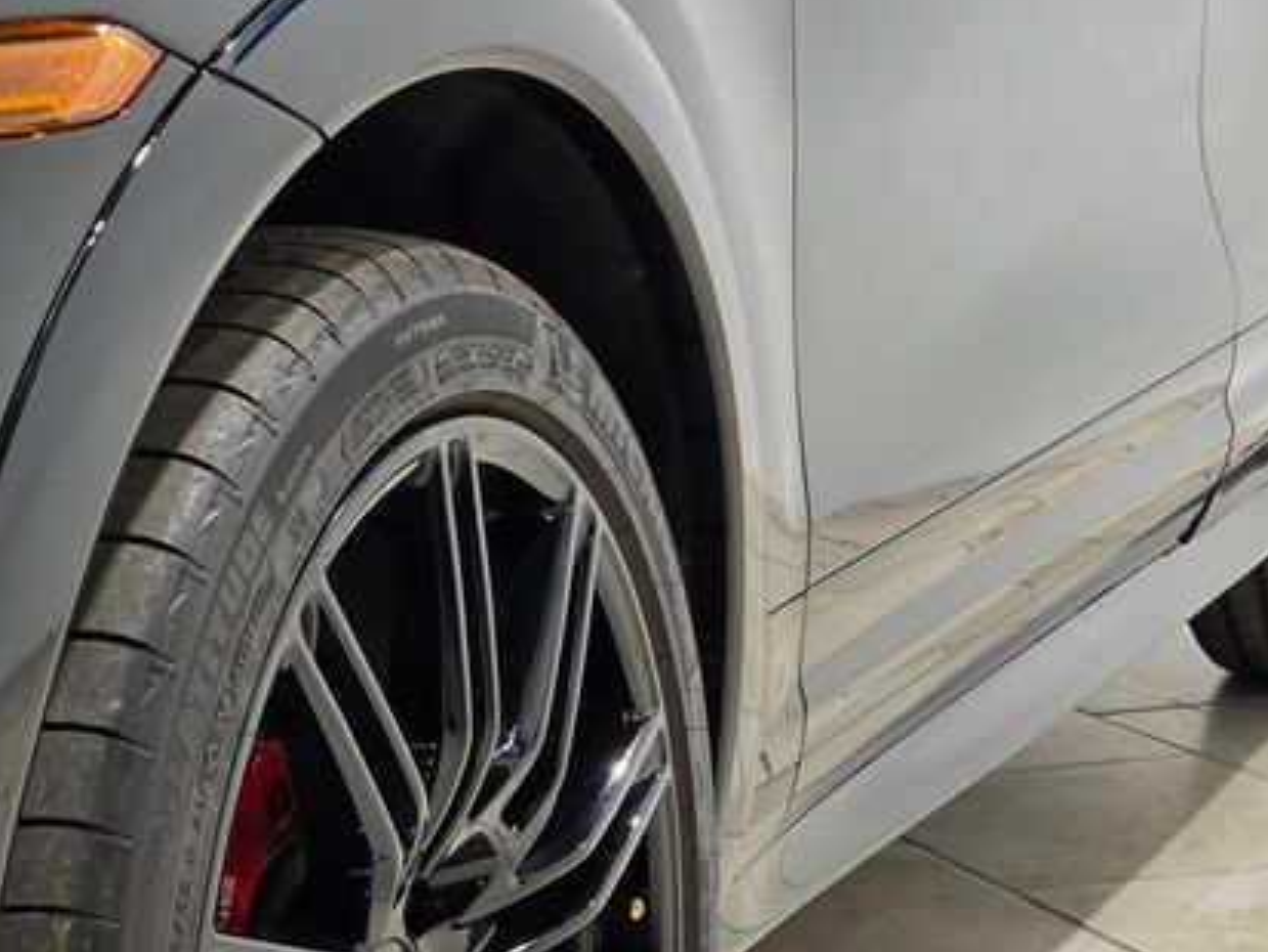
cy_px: 221
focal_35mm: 107
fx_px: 3921
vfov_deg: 13.8
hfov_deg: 18.4
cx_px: 562
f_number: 2.4
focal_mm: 7.9
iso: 320
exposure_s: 1/120
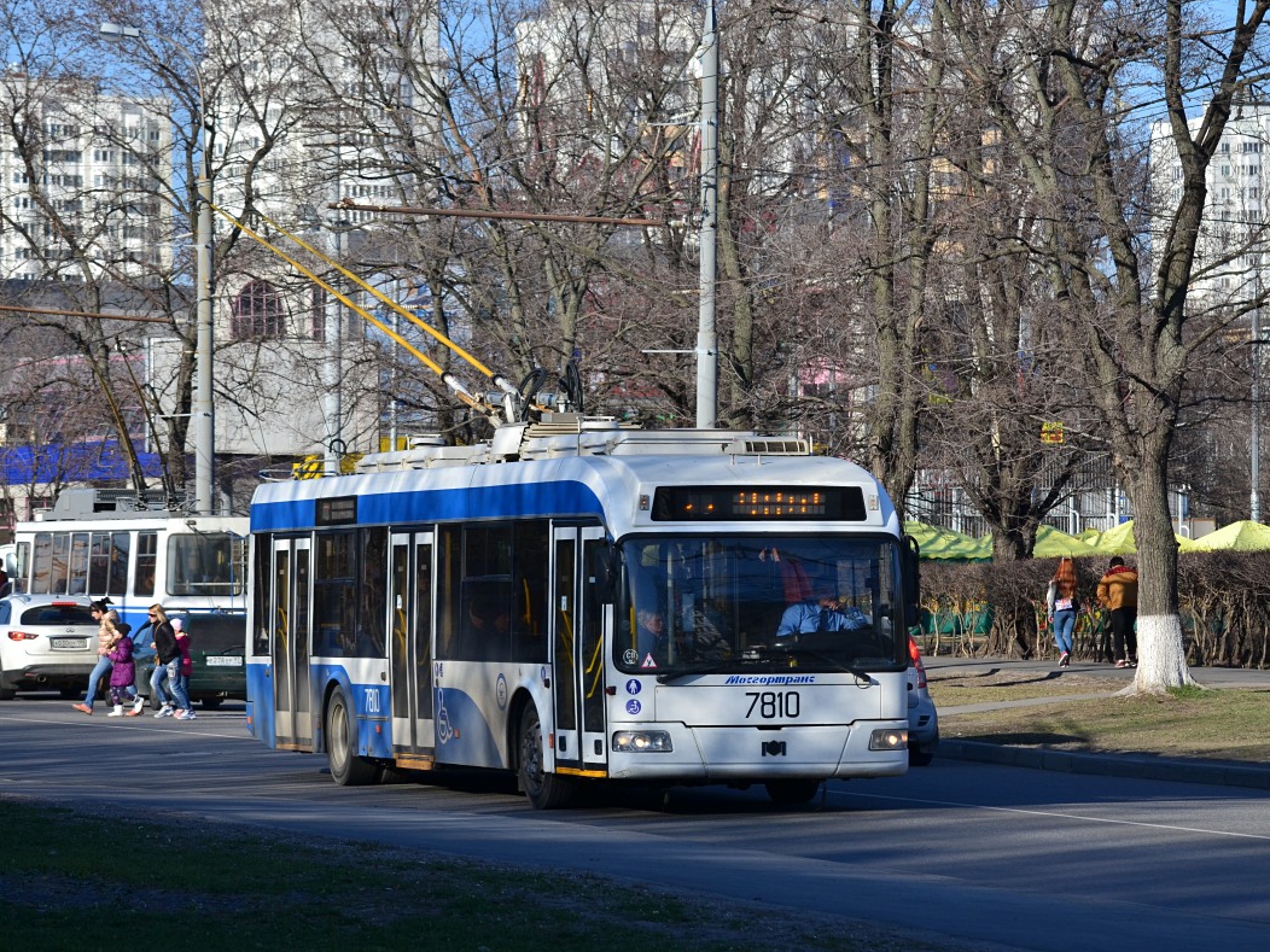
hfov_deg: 13.1
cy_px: 475
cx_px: 621
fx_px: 5540
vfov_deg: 9.8
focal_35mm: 151
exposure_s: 1/1000
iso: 200
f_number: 6.3
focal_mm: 92
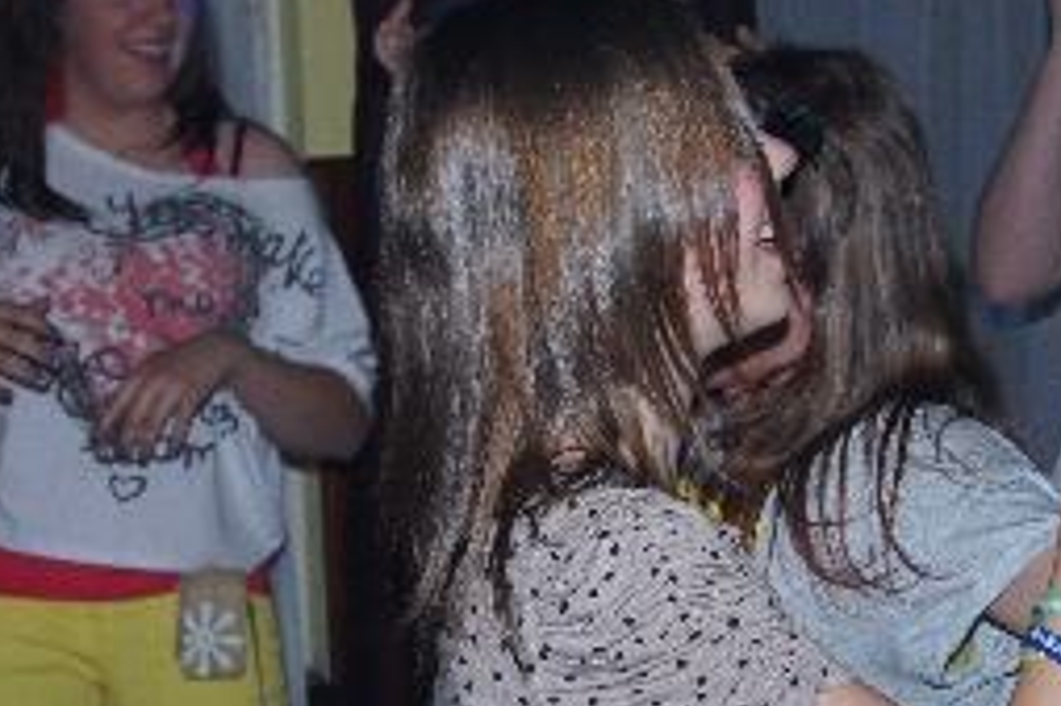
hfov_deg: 23.9
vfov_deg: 16.0
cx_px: 564
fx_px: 2503
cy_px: 449
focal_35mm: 85
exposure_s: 1/60
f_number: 4
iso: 800
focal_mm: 24
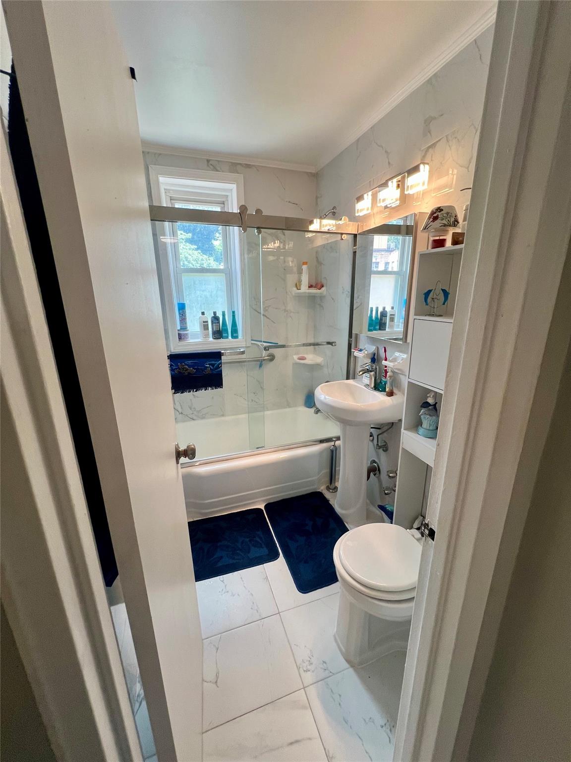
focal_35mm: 13
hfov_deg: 89.9
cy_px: 381
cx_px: 286
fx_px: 286
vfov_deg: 106.2
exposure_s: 1/120
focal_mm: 1.57
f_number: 1.8
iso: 125
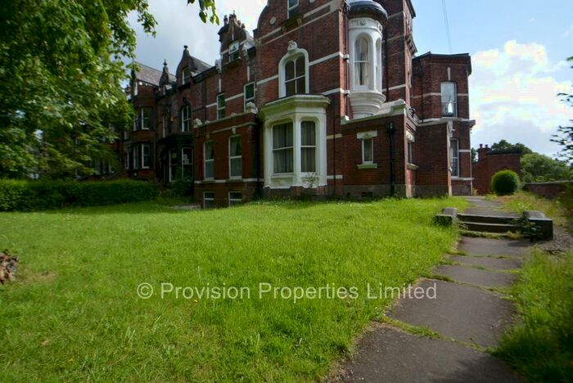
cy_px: 192
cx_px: 286
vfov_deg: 77.4
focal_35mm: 15
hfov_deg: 100.3
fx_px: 239
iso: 180
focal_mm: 10
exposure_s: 1/250
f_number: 8
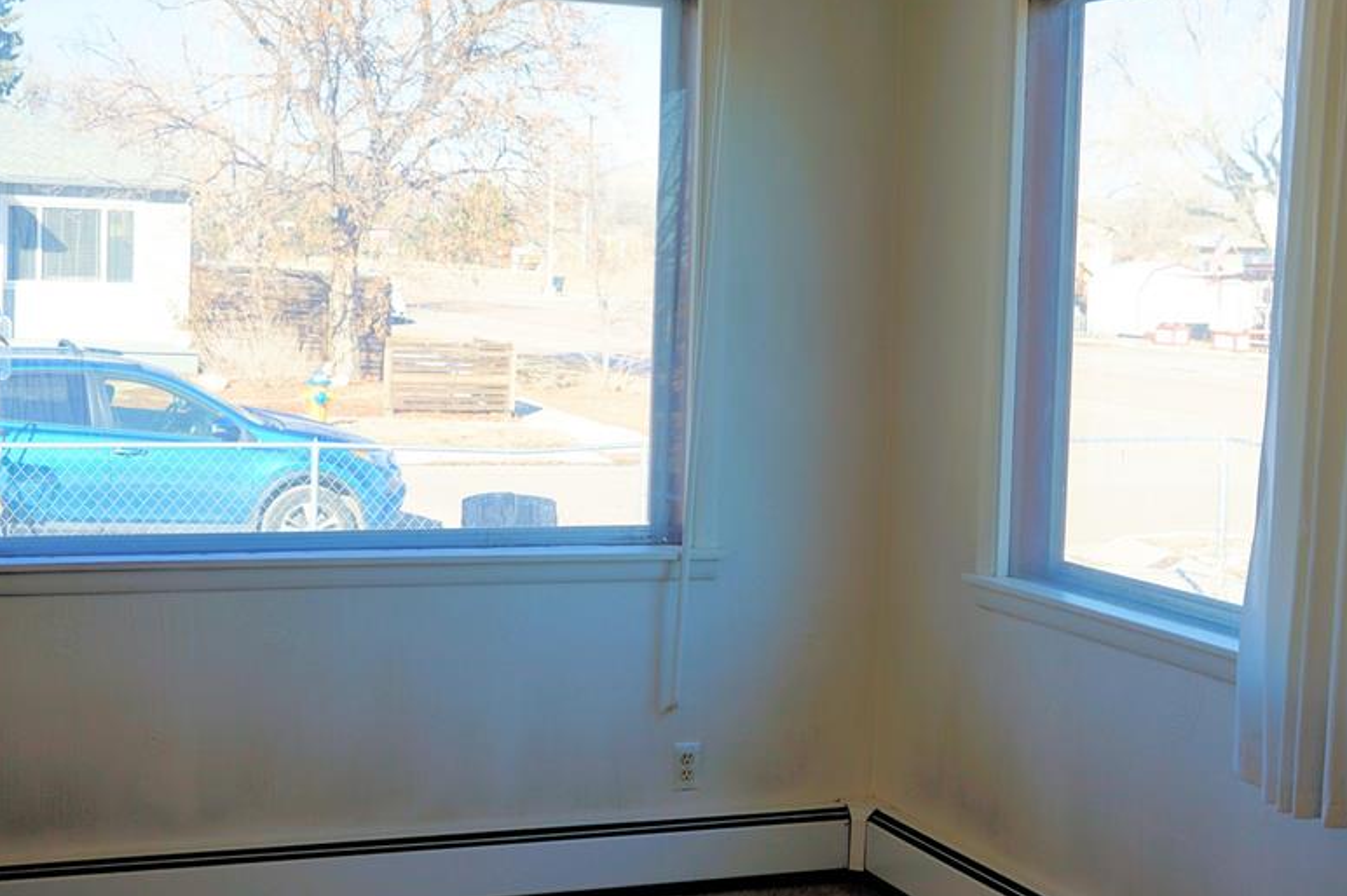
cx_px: 822
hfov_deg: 34.9
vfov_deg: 23.7
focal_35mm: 57
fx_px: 2132
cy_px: 389
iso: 100
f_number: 6.3
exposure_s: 1/80
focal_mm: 43
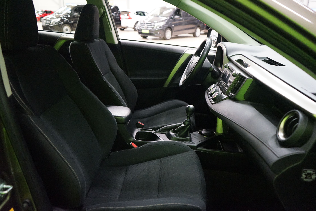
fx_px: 255
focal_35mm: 29
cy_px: 106
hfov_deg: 63.7
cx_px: 158
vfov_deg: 45.0
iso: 6400
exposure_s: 1/30
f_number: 3.5
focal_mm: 29
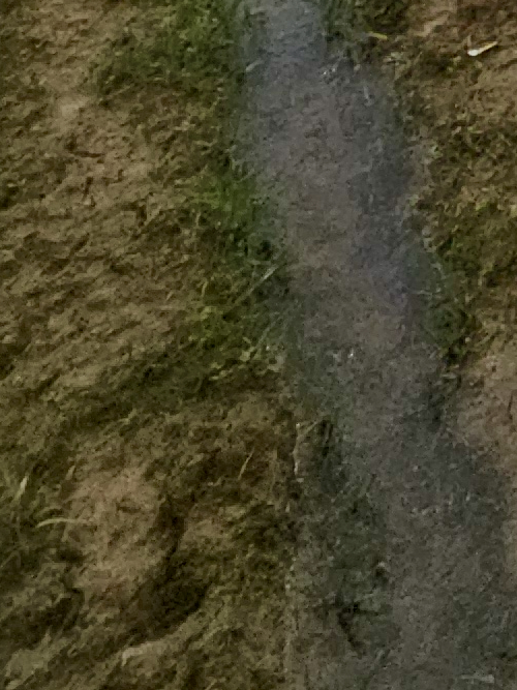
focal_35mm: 78
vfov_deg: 15.3
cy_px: -931
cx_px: 1483
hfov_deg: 11.8
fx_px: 1554
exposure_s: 1/3935
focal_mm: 2.2
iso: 50
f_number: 2.2
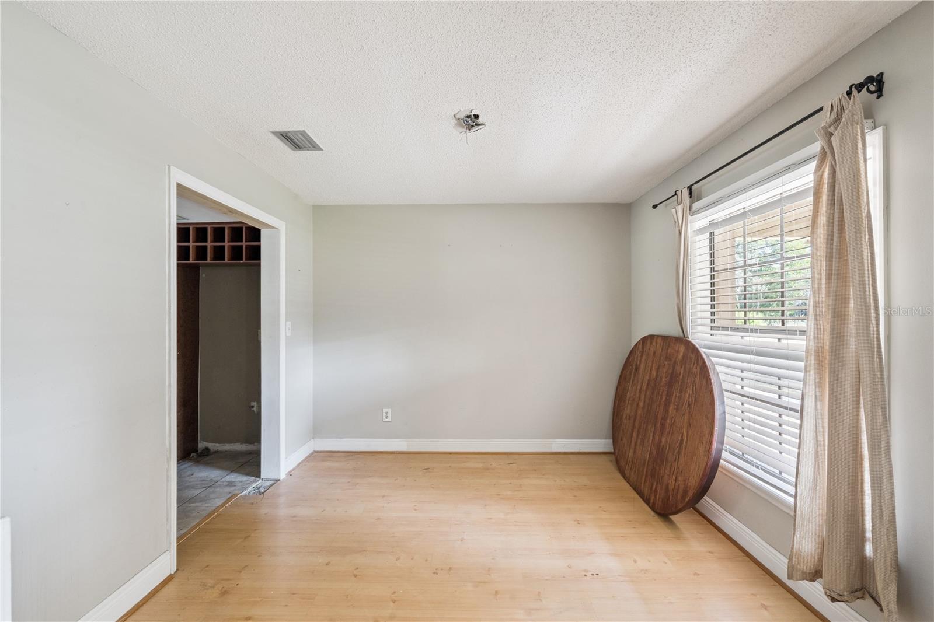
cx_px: 467
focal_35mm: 16
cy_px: 311
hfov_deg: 96.7
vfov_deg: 73.7
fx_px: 415
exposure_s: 1/20
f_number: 10
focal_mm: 16
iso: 1000
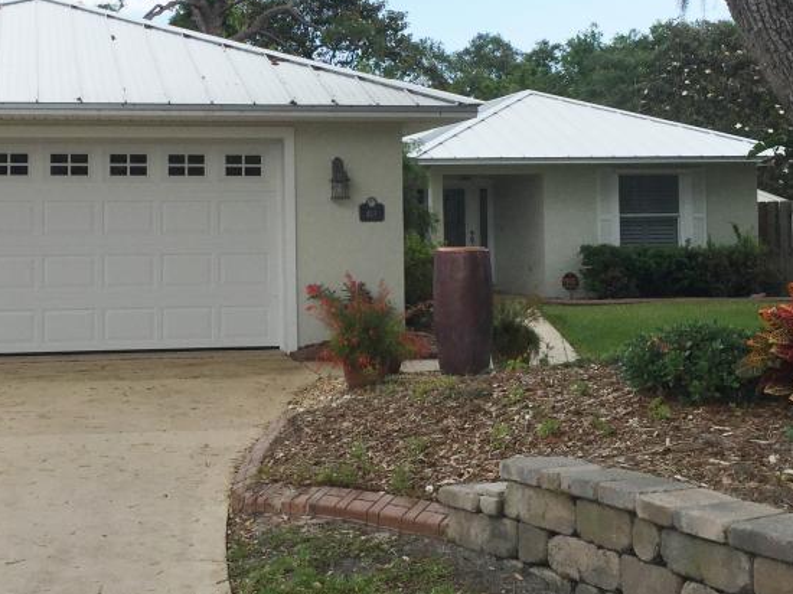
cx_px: 293
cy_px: 189
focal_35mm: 54
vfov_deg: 26.8
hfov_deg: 35.3
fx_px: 1237
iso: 32
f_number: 2.2
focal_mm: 4.15
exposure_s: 1/1721
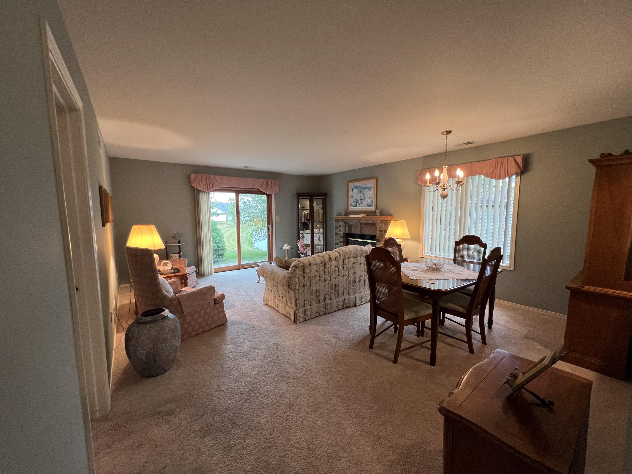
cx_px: 316
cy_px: 237
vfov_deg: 89.9
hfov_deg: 106.2
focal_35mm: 13
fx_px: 237
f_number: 1.8
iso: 250
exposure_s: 1/60
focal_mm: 1.57
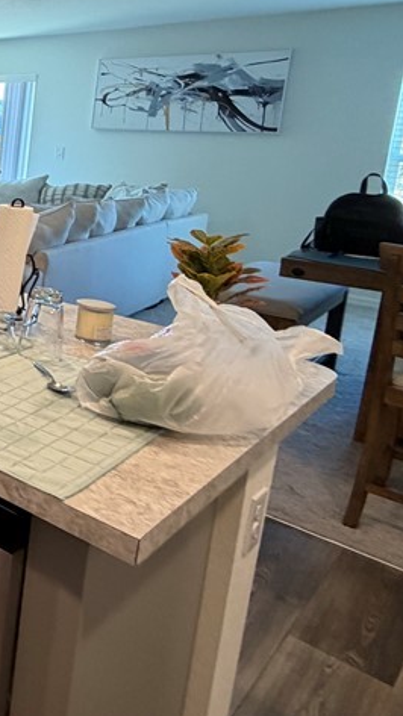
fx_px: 627
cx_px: -347
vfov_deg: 57.3
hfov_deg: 21.1
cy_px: 204
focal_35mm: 33
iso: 200
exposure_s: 1/60
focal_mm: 2.22
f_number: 2.2
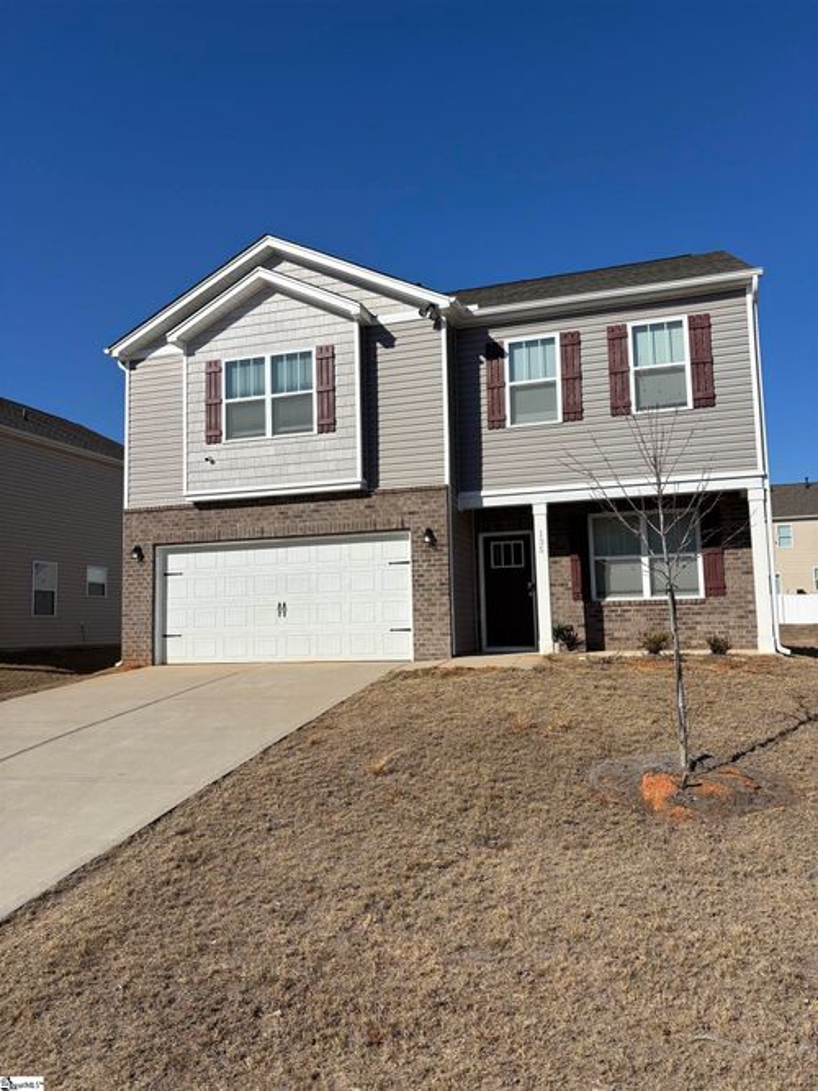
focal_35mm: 26
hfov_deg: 53.0
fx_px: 819
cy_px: 546
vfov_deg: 67.3
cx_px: 409
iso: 50
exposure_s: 1/6711
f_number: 1.6
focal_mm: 5.96
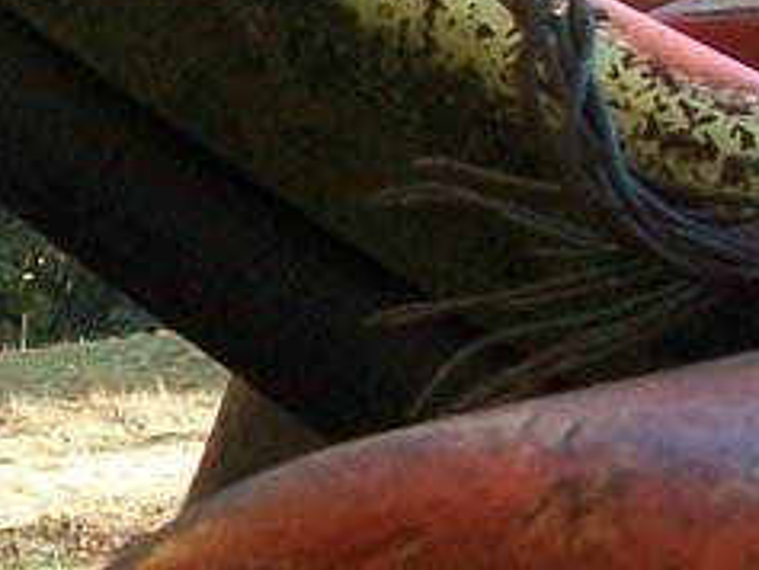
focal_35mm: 217
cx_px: -732
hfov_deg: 8.6
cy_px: 287
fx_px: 4760
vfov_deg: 6.9
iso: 80
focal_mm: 5.7
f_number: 2.8
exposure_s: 1/100
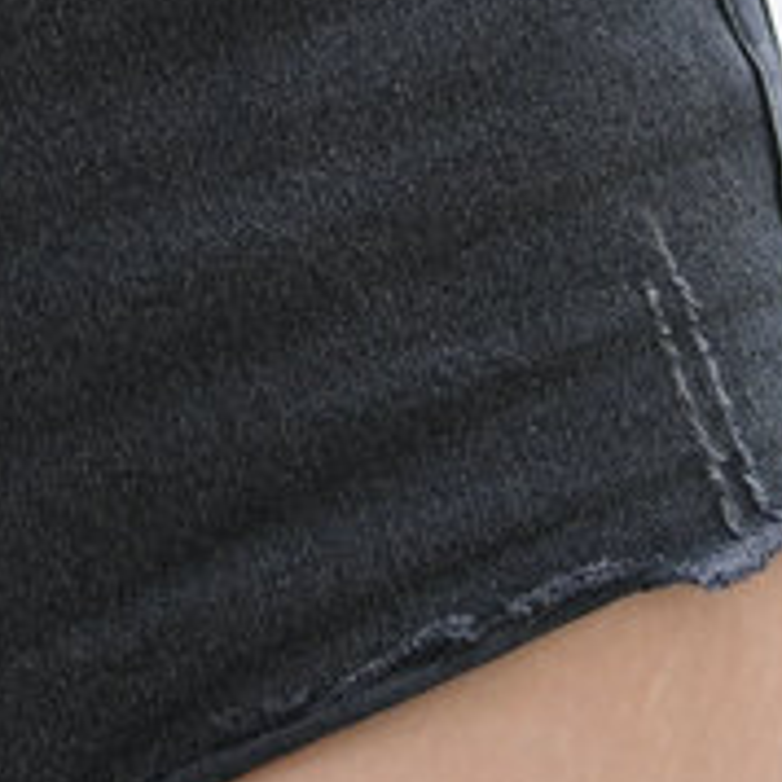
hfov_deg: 3.9
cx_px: -444
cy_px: -1498
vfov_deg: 3.8
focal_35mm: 450
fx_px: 11501
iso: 280
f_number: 3.2
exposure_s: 1/250
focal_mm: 70
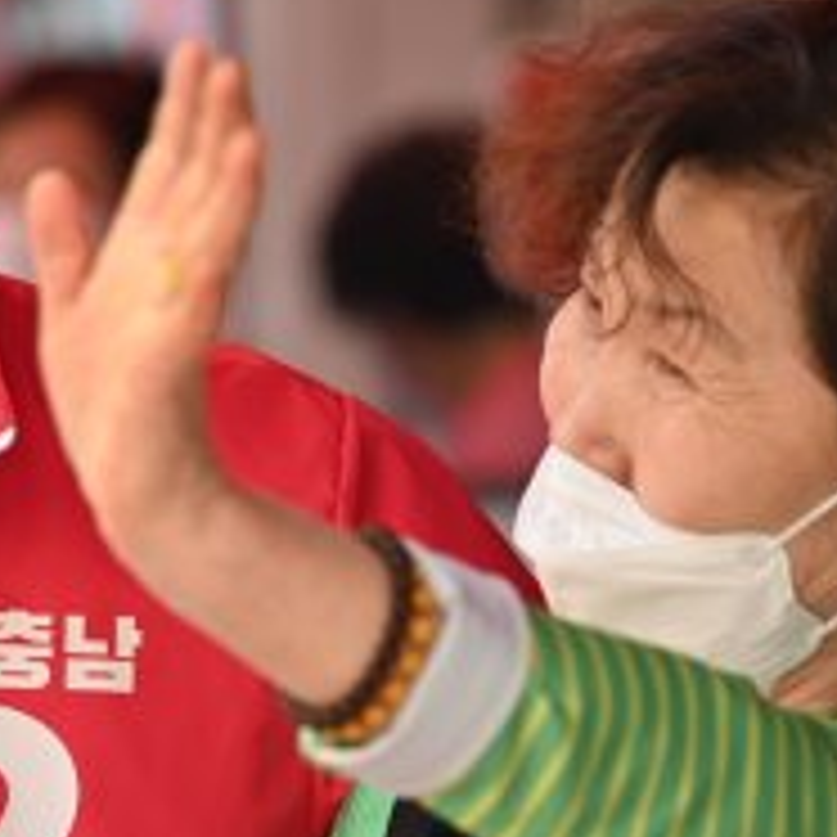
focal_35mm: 326
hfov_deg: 5.4
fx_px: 8918
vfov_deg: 5.4
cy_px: 284
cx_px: 22
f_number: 3.5
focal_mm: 125
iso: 100
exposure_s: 1/200
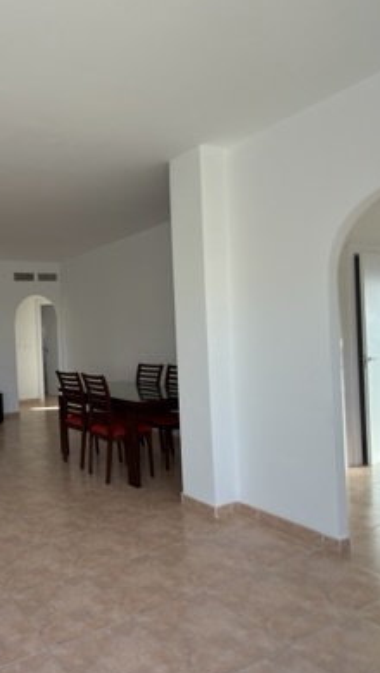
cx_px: 28
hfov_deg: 41.8
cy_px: 338
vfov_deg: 74.0
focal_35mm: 25
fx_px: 447
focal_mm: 2.22
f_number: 2.2
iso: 50
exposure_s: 1/121
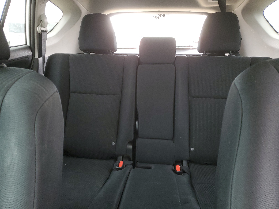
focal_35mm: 26
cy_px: 104
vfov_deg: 53.1
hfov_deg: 67.3
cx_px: 140
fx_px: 210
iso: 172
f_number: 1.5
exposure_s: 1/60.2
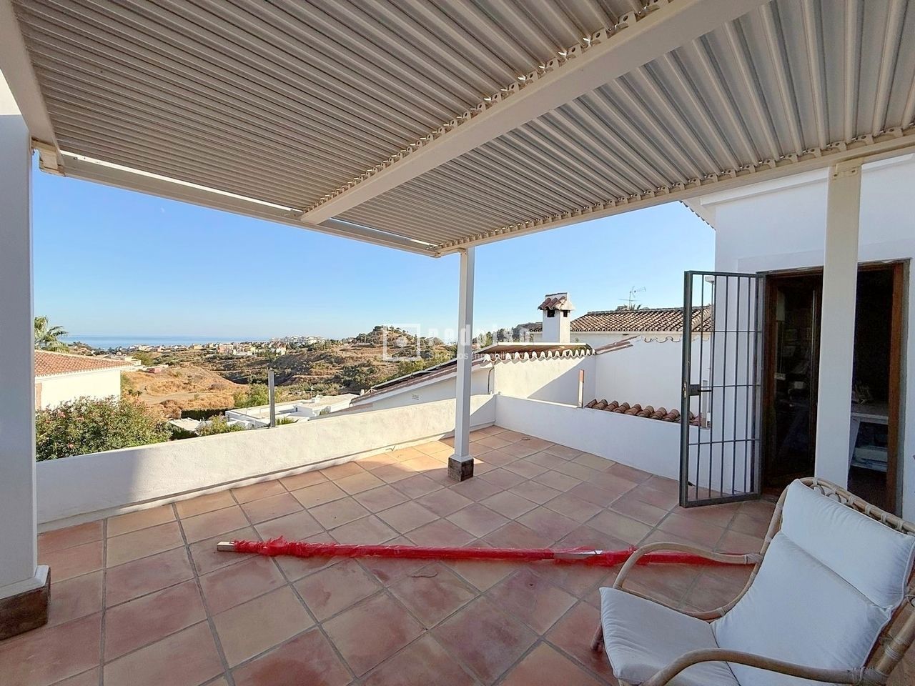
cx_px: 458
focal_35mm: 14
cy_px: 343
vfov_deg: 85.7
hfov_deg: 102.1
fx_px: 370
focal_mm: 2.22
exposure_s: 1/3289
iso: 50
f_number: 2.2
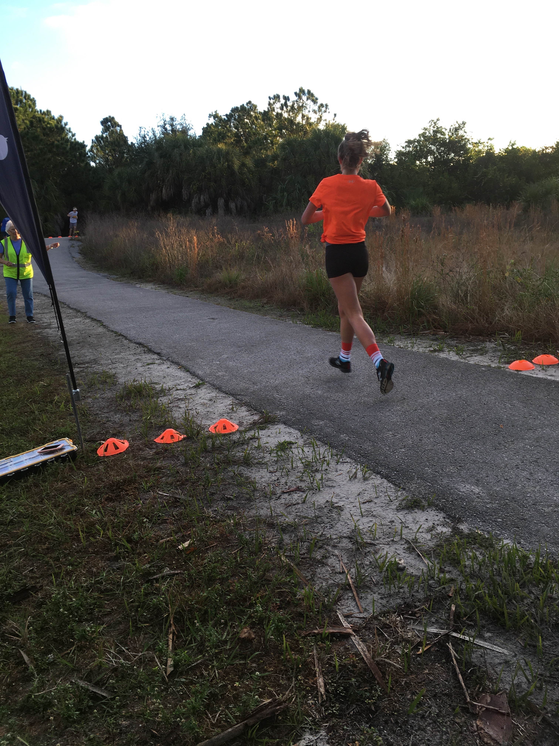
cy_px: 373
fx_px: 624
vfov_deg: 61.7
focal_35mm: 29
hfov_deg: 48.2
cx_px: 280
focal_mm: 4.15
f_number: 2.2
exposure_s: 1/202
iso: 25
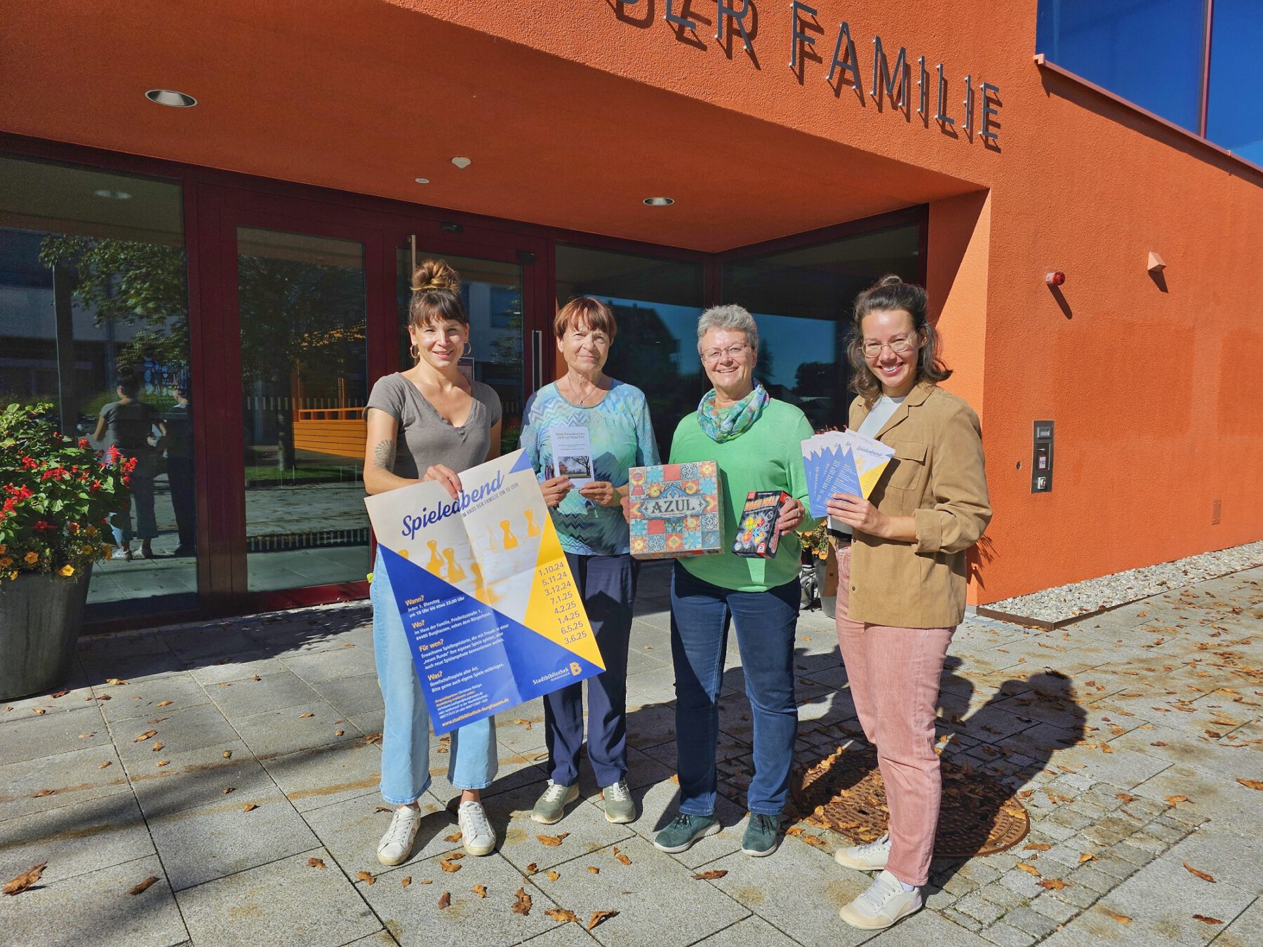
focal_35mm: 23
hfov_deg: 73.9
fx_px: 839
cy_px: 474
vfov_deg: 58.9
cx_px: 632
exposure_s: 1/1336
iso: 10
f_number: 1.7
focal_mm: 6.3
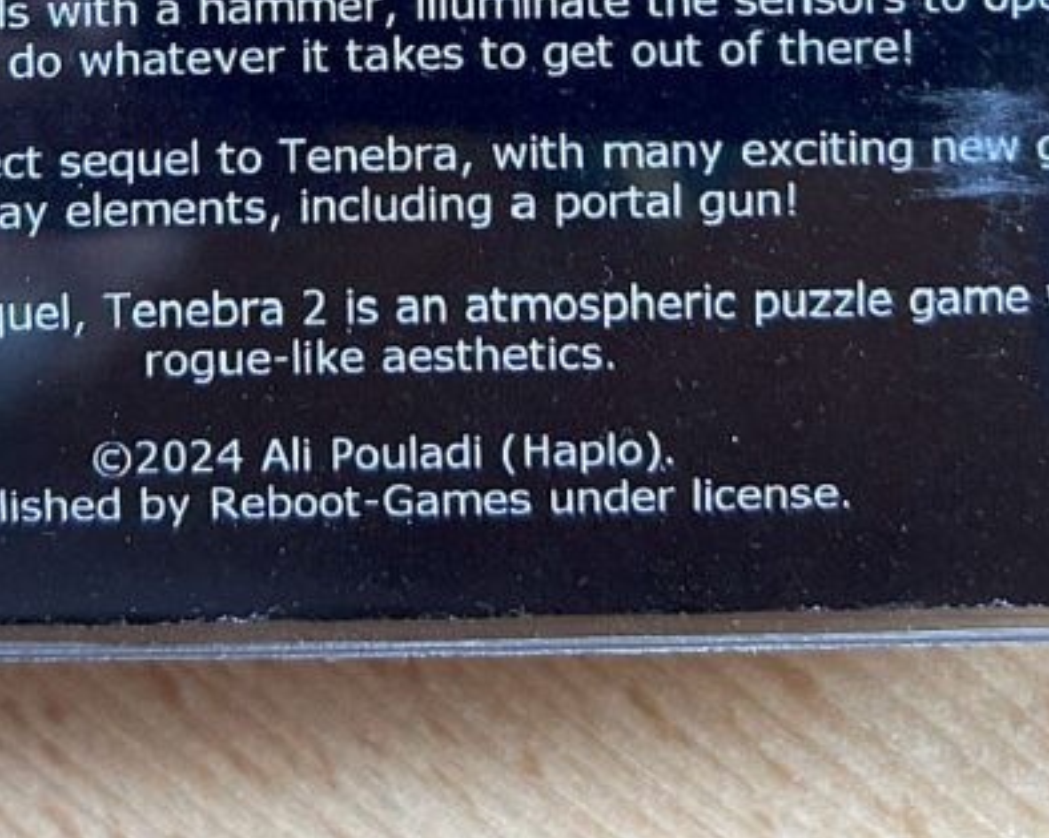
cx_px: 335
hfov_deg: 28.5
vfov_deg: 21.5
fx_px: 2049
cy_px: -173
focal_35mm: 66
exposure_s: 1/60
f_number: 1.5
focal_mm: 5.7
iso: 200
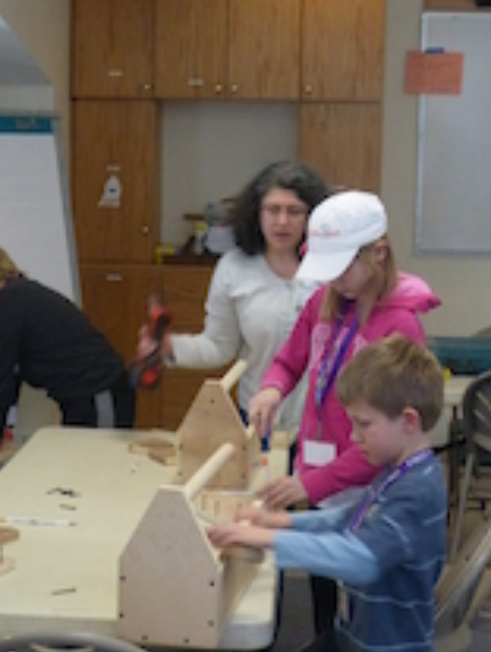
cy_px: 331
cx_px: 195
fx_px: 1527
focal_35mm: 81
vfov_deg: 24.1
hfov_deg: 18.2
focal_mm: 7.6
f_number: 2.8
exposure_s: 1/30
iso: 400
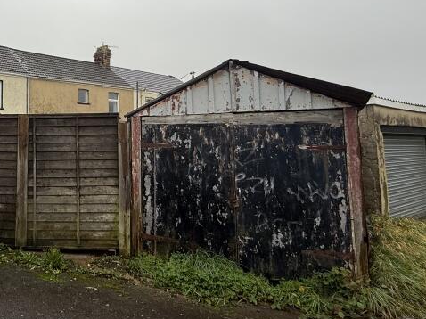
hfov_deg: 54.8
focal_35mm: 30
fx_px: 369
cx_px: 71
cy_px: 117
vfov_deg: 46.3
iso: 50
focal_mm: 2.22
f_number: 2.2
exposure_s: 1/232
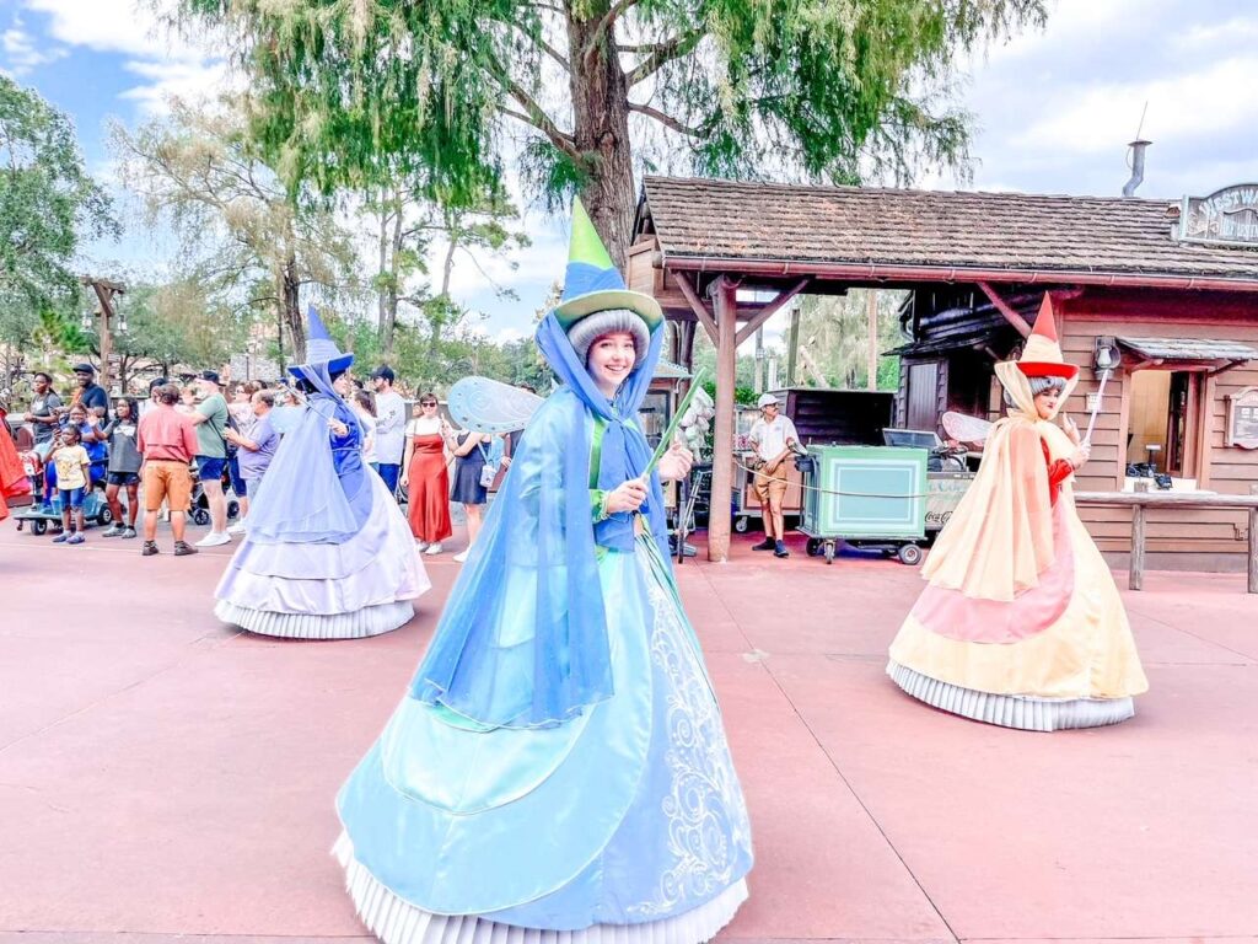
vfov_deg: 53.1
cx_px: 629
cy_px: 472
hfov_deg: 67.3
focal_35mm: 26
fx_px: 945
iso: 50
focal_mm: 5.1
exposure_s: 1/800
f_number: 1.6
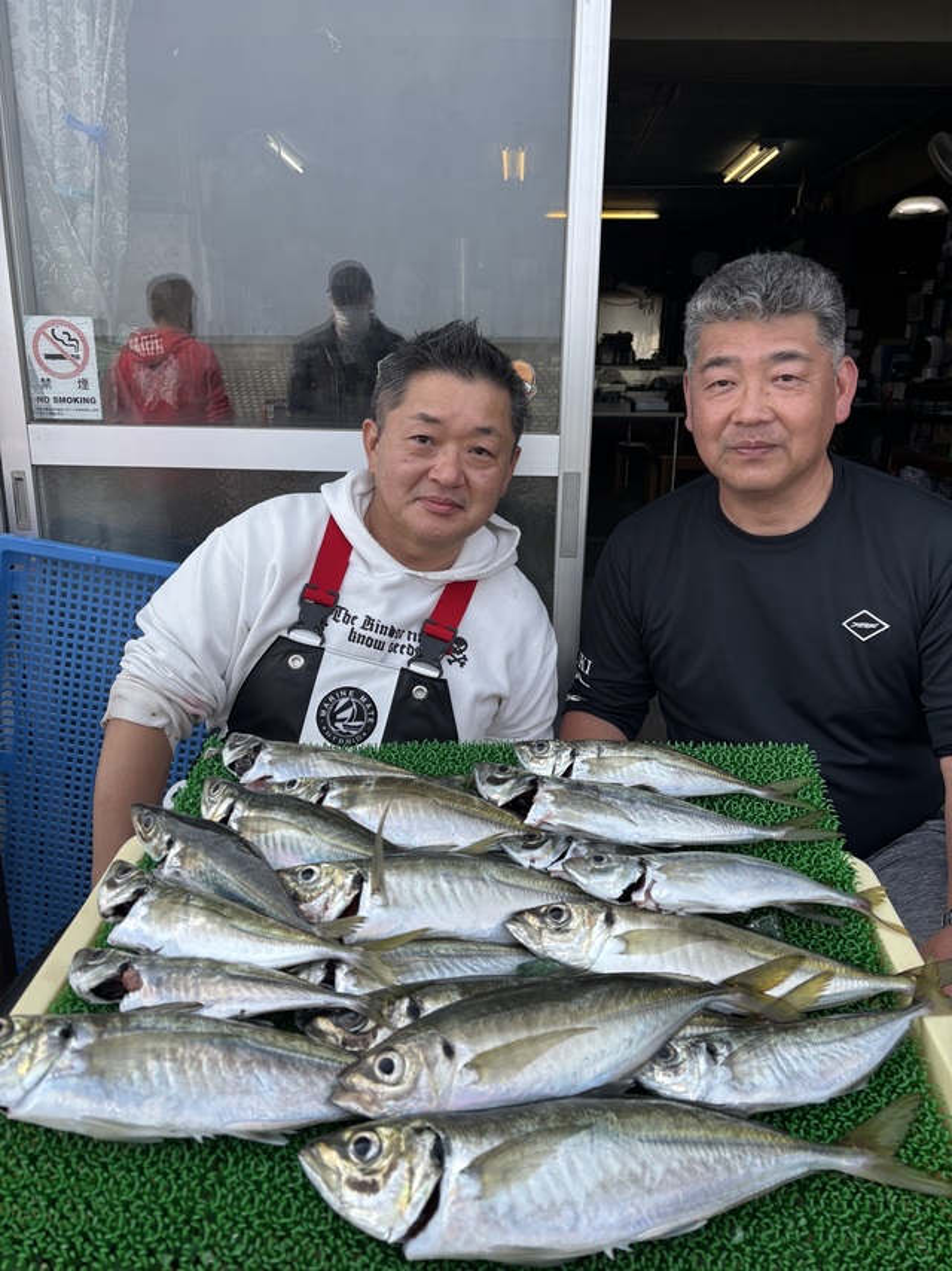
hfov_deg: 53.0
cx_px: 476
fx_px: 954
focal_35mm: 26
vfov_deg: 67.3
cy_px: 636
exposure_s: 1/1279
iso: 50
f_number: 1.6
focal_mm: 5.96
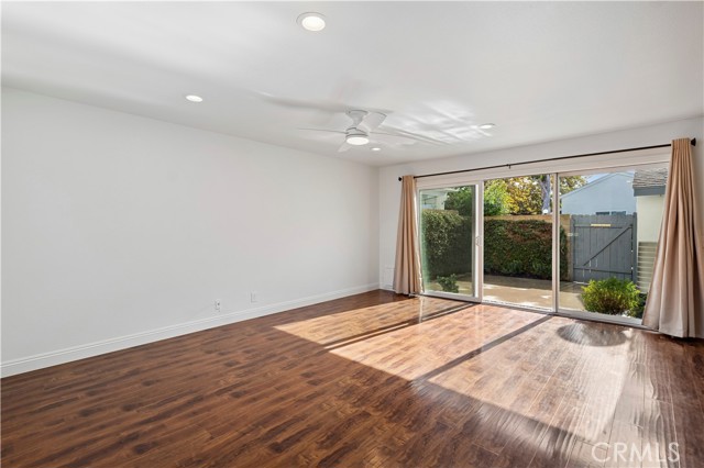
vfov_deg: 73.7
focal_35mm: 16
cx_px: 352
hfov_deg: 96.8
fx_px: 313
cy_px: 234
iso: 125
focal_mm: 16
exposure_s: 1/40
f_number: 9
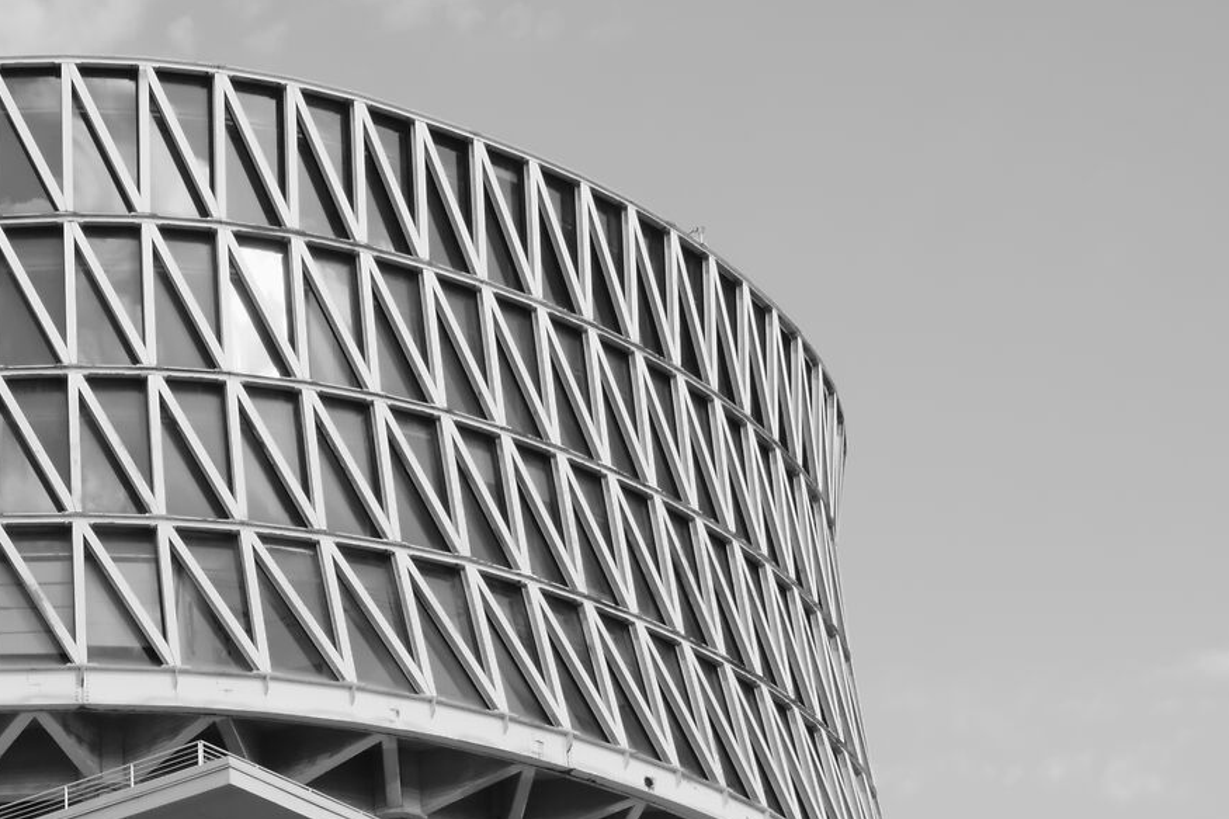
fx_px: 3277
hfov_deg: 20.4
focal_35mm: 96
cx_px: -53
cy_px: 1052
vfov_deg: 13.7
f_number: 11
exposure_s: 1/500
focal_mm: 23
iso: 2500
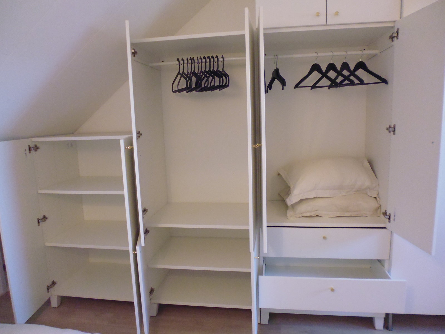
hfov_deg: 71.6
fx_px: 309
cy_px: 167
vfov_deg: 56.8
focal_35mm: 24
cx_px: 222
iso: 400
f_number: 2.8
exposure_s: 1/40
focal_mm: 4.3
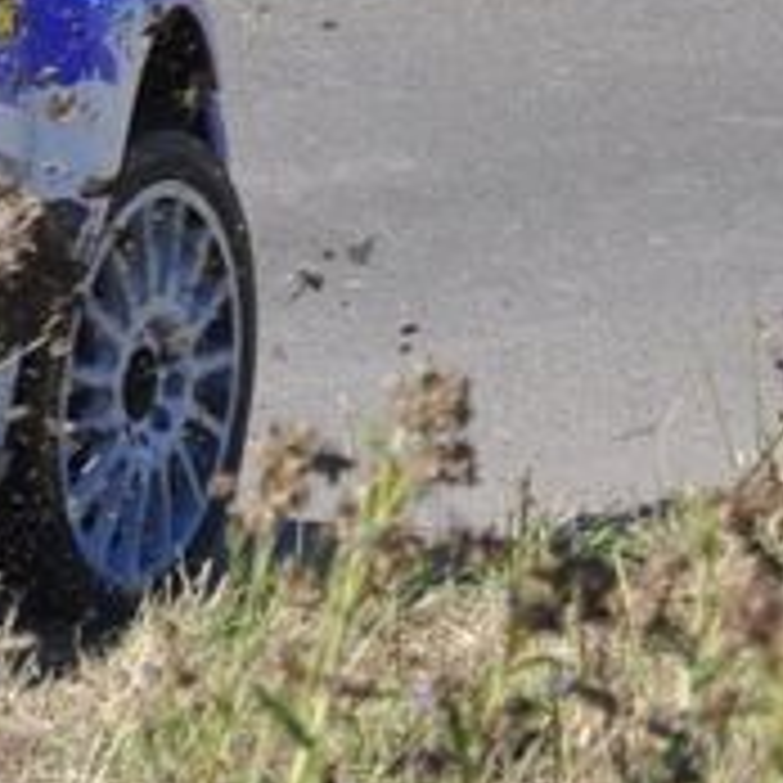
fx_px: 31500
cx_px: -720
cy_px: -621
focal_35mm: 1231
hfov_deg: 1.4
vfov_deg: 1.4
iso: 200
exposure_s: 1/640
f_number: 6.3
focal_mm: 105
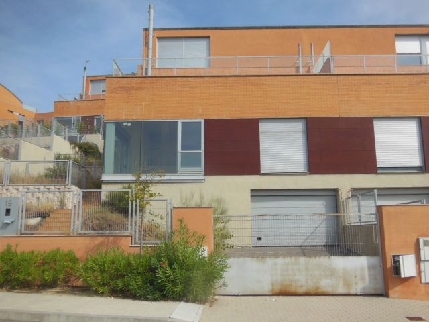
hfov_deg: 54.0
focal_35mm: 34
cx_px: 214
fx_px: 421
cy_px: 161
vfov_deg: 41.8
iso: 125
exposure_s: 1/1250
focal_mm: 6
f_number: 3.9
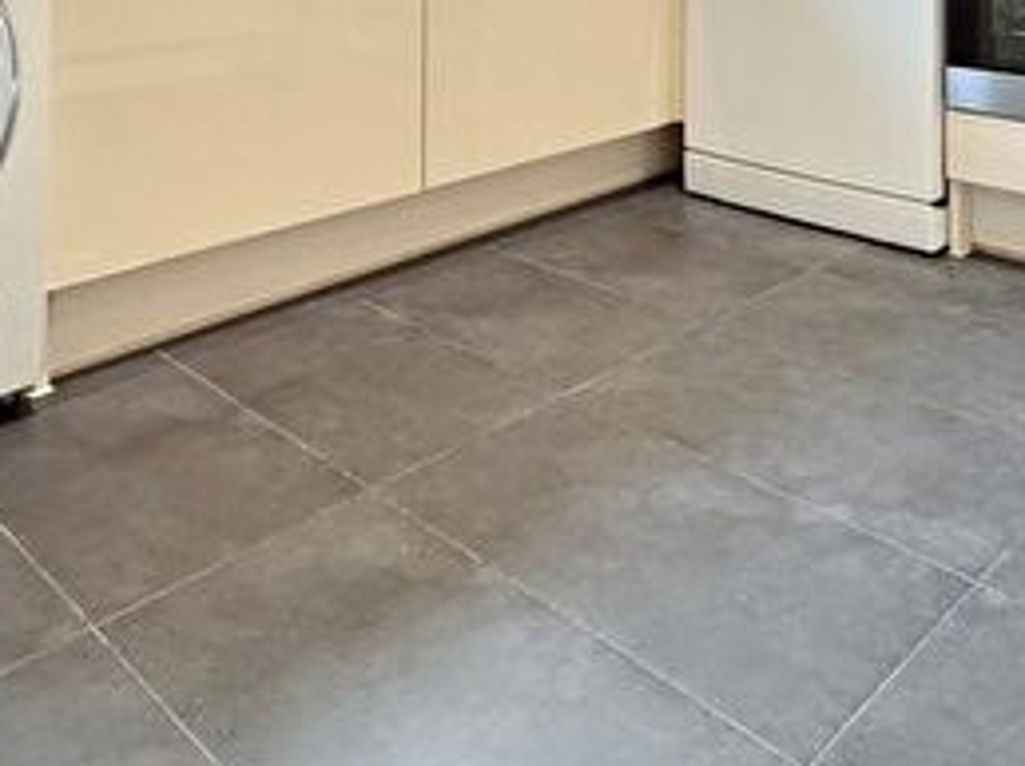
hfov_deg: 48.0
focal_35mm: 38
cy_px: -169
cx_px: 707
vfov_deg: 31.2
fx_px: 1124
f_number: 2.2
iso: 500
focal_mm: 2.22
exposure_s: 1/60
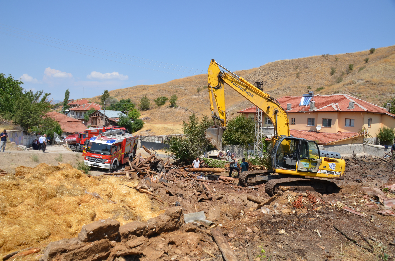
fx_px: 361
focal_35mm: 33
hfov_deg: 57.3
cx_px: 198
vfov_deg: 39.8
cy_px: 130
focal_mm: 22
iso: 100
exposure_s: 1/320
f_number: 9
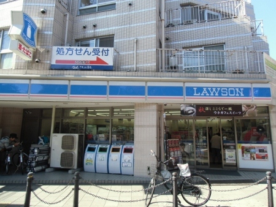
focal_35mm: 24
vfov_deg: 56.9
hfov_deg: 71.6
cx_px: 138
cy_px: 104
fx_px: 191
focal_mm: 4.24
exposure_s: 1/160
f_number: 3
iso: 64
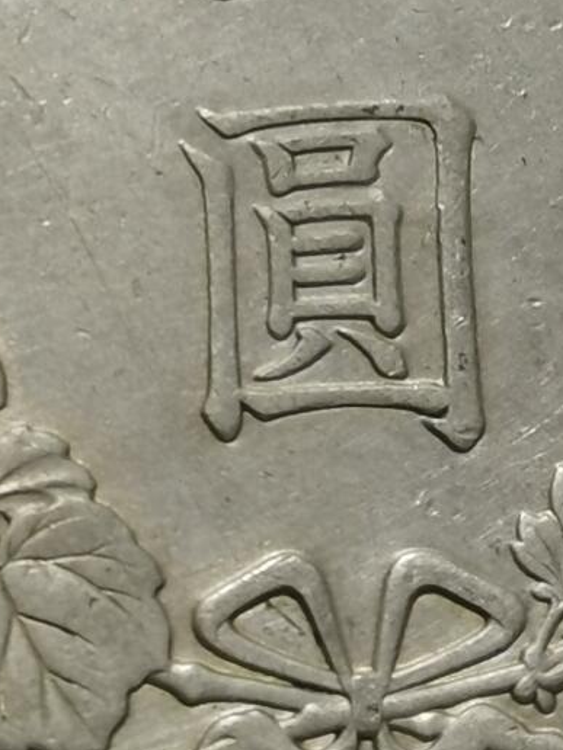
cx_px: 307
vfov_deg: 7.6
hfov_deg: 5.8
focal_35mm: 258
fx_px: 5595
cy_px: 20
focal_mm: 5.58
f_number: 1.8
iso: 50
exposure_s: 1/100
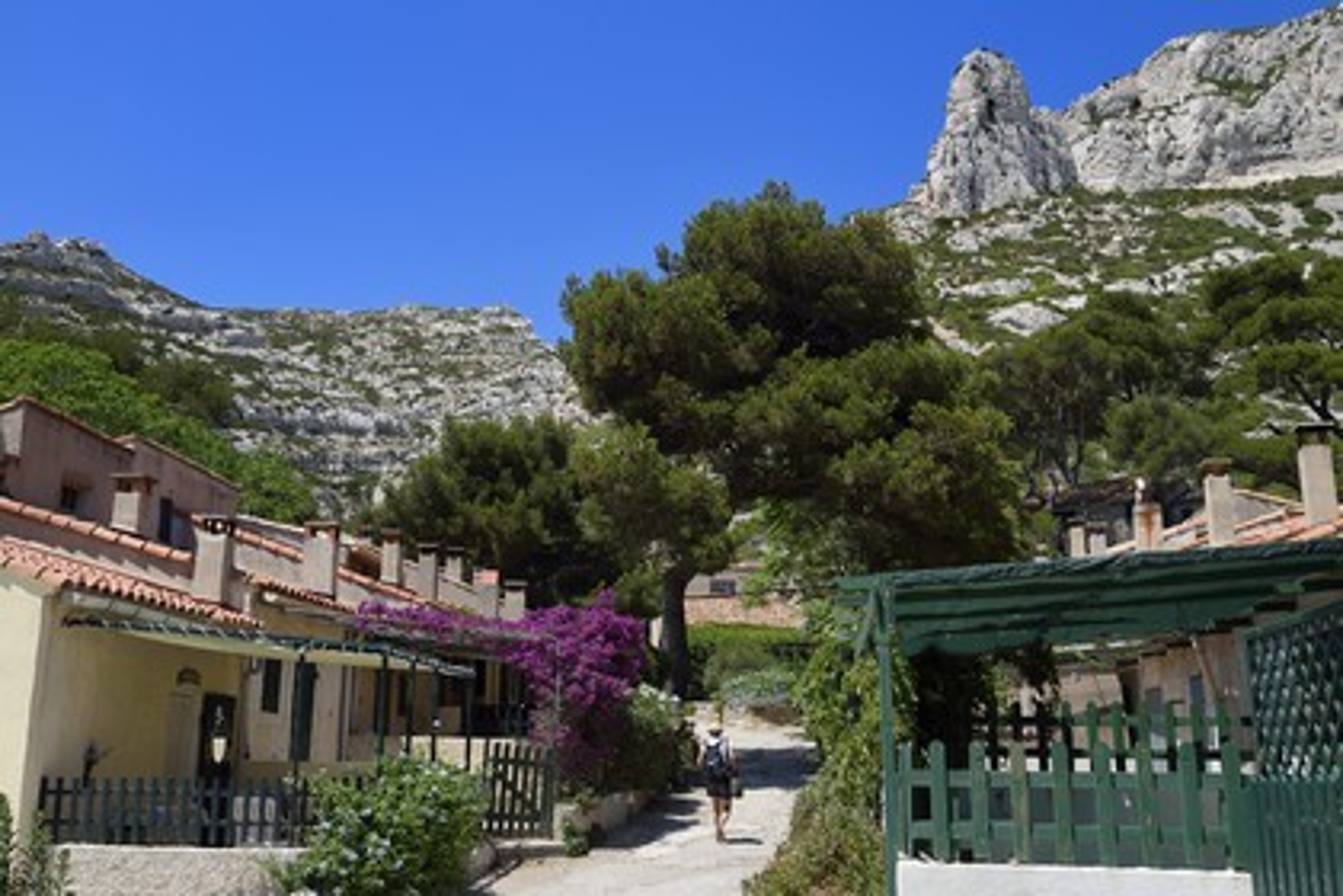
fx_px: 1343
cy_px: 448
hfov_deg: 53.1
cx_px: 672
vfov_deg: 36.9
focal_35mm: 36
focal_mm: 36
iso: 200
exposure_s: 1/250
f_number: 13
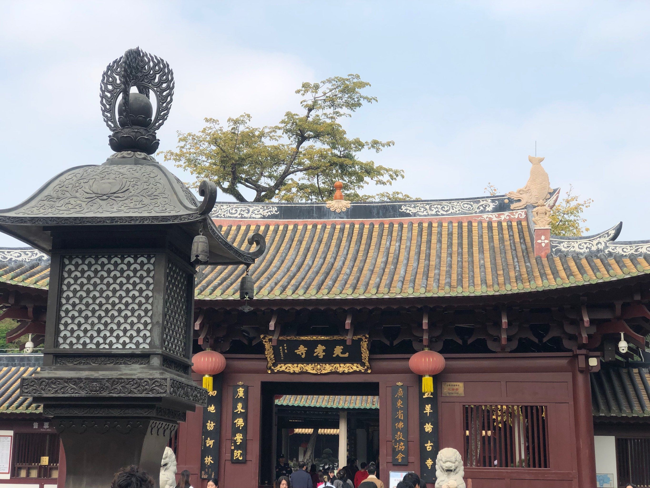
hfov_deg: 33.8
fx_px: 1070
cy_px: 244
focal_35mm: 57
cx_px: 325
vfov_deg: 25.7
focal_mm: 6.6
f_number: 2.8
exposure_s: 1/516
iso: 20
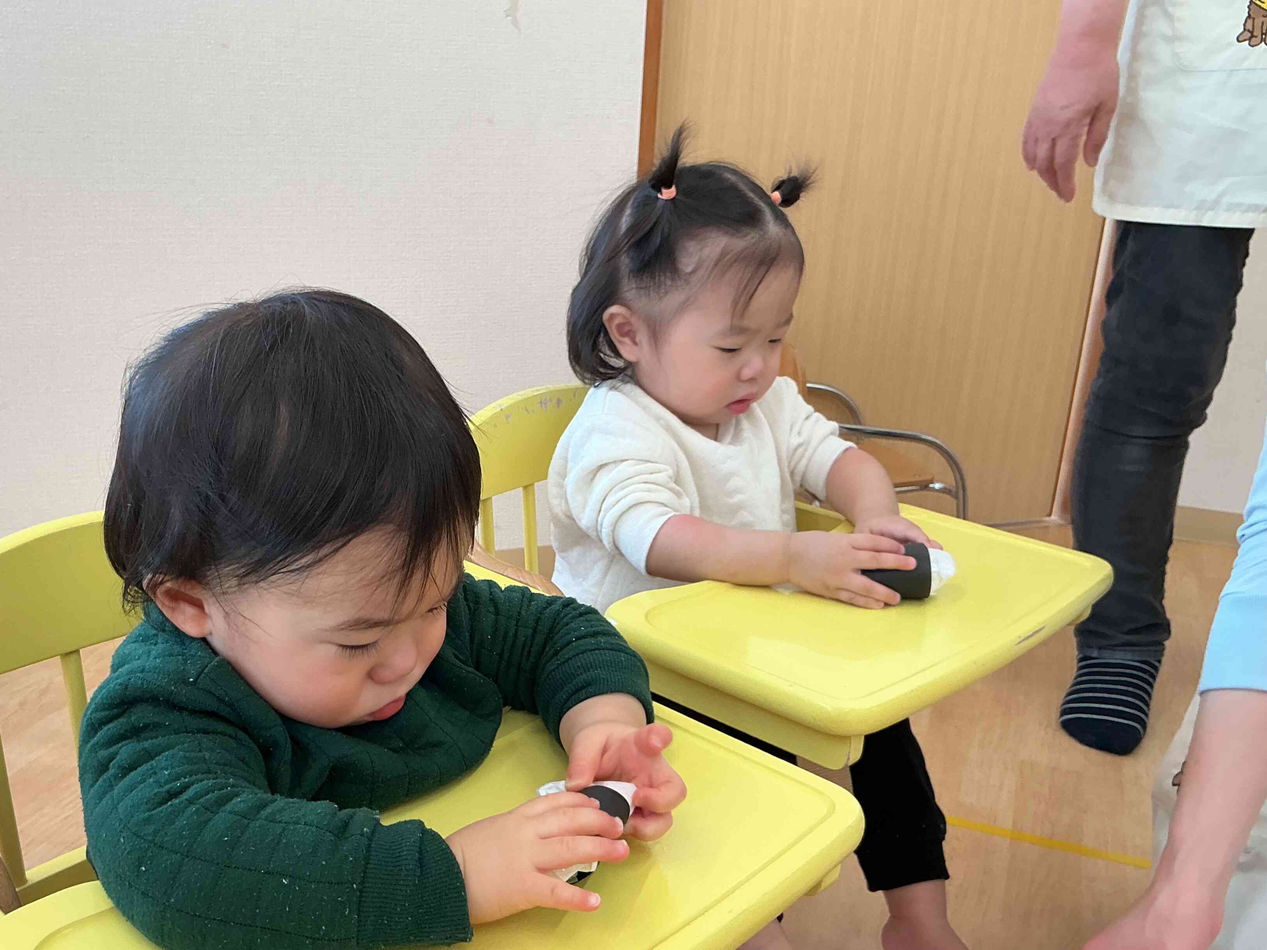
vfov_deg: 39.4
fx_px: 1318
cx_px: 546
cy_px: 581
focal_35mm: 36
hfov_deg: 51.2
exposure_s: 1/120
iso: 50
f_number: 1.8
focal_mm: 3
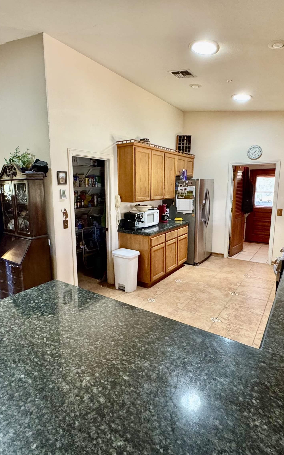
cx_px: 128
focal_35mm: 20
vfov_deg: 85.1
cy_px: 226
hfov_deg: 59.6
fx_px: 248
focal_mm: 2.22
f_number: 2.2
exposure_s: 1/60
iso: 400
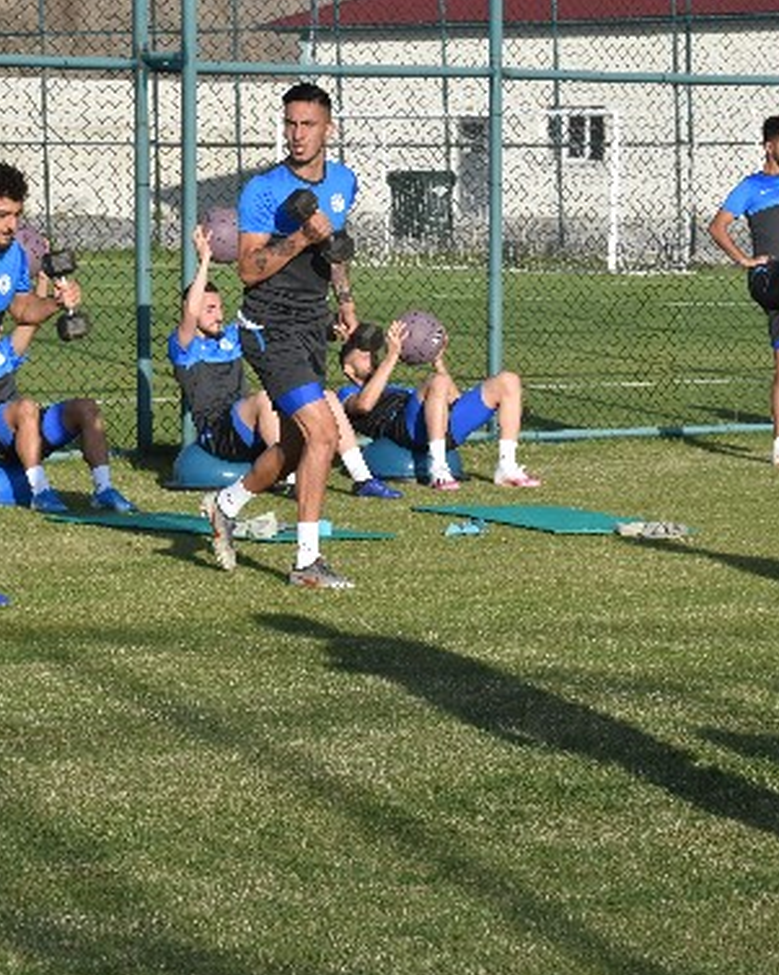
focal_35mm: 188
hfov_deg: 8.2
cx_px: 352
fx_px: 5420
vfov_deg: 10.3
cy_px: 444
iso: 1250
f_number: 10
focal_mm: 75
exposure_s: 1/1600
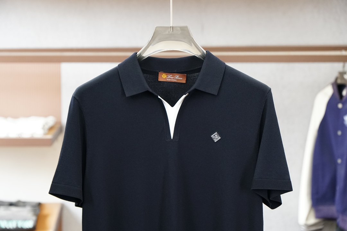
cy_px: 116
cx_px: 174
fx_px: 911
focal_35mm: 94
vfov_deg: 14.5
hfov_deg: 21.6
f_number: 4
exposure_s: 1/60
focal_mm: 63
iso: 1600
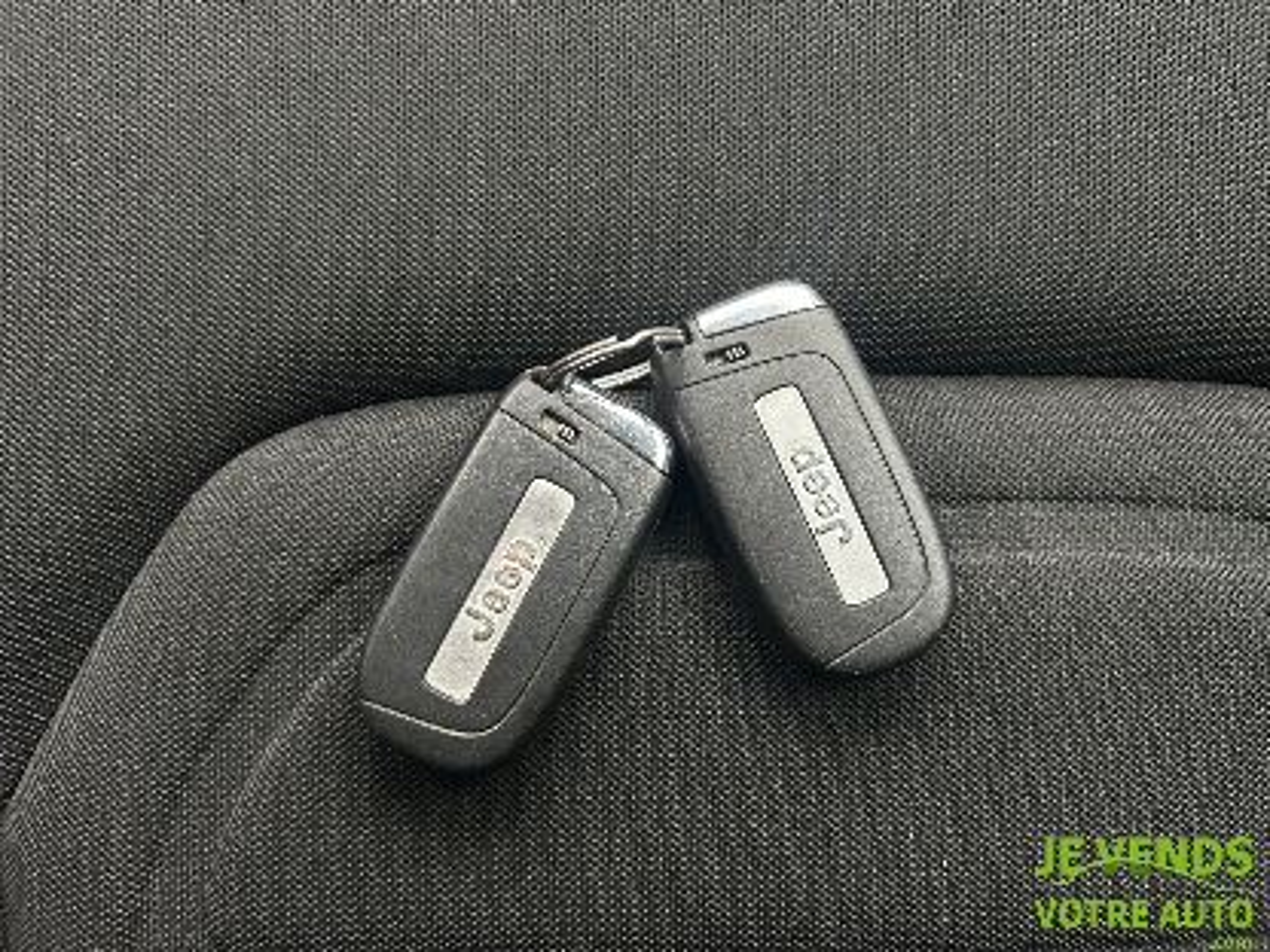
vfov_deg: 53.1
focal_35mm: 26
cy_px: 476
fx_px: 954
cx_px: 635
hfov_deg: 67.3
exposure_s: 1/39
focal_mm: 5.7
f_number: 1.5
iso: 640
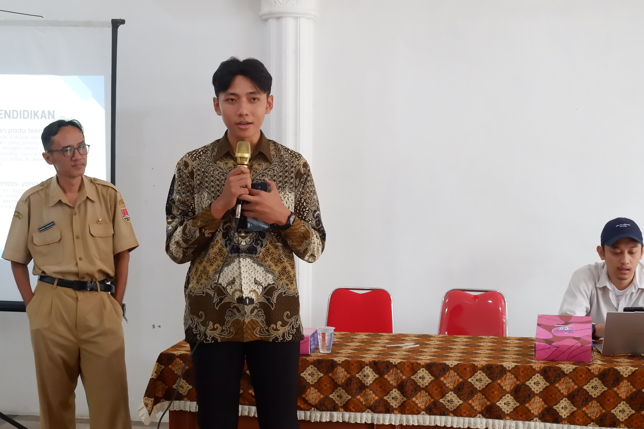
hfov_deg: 33.4
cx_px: 322
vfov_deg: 22.6
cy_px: 214
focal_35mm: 60
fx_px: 1073
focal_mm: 40.2
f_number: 5.3
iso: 3200
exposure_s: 1/60
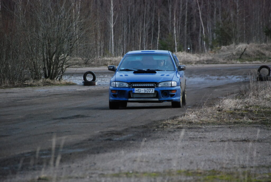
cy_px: 91
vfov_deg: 3.7
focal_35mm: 375
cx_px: 136
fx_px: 2826
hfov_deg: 5.5
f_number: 6.3
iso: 1600
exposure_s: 1/1250
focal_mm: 250
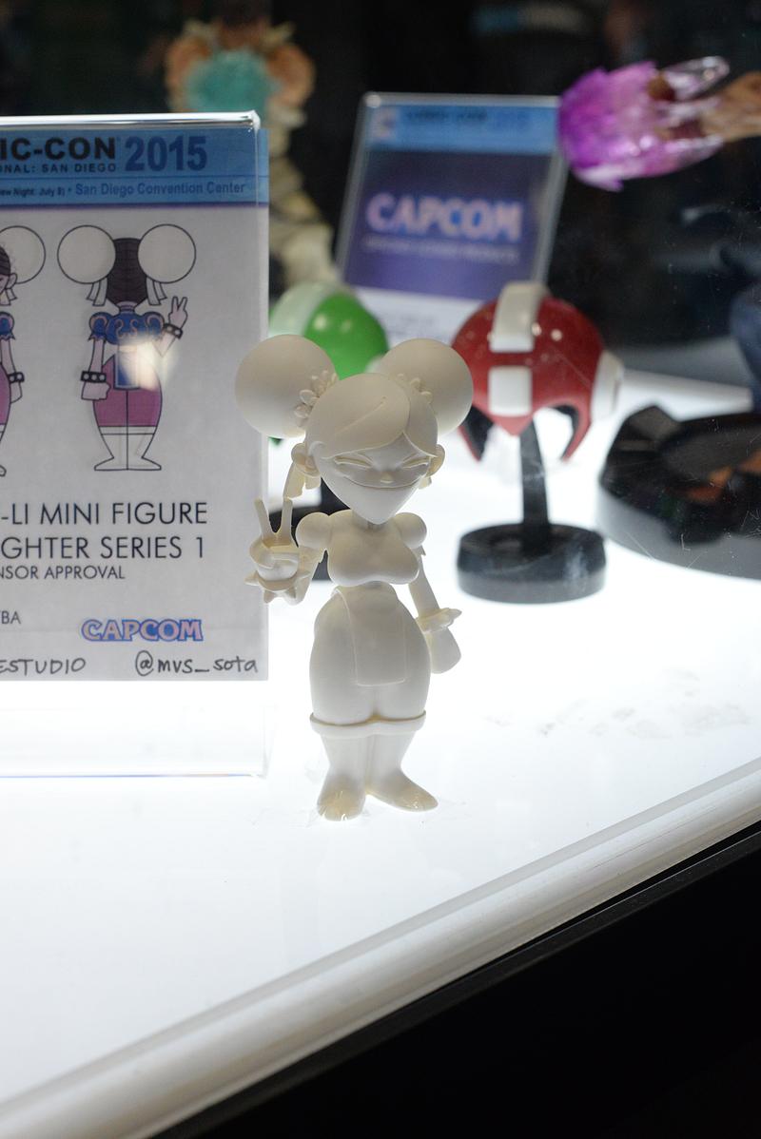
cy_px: 570
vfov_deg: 39.6
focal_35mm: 50
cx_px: 380
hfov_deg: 27.0
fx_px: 1583
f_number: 8
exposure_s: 1/160
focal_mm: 50
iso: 3200
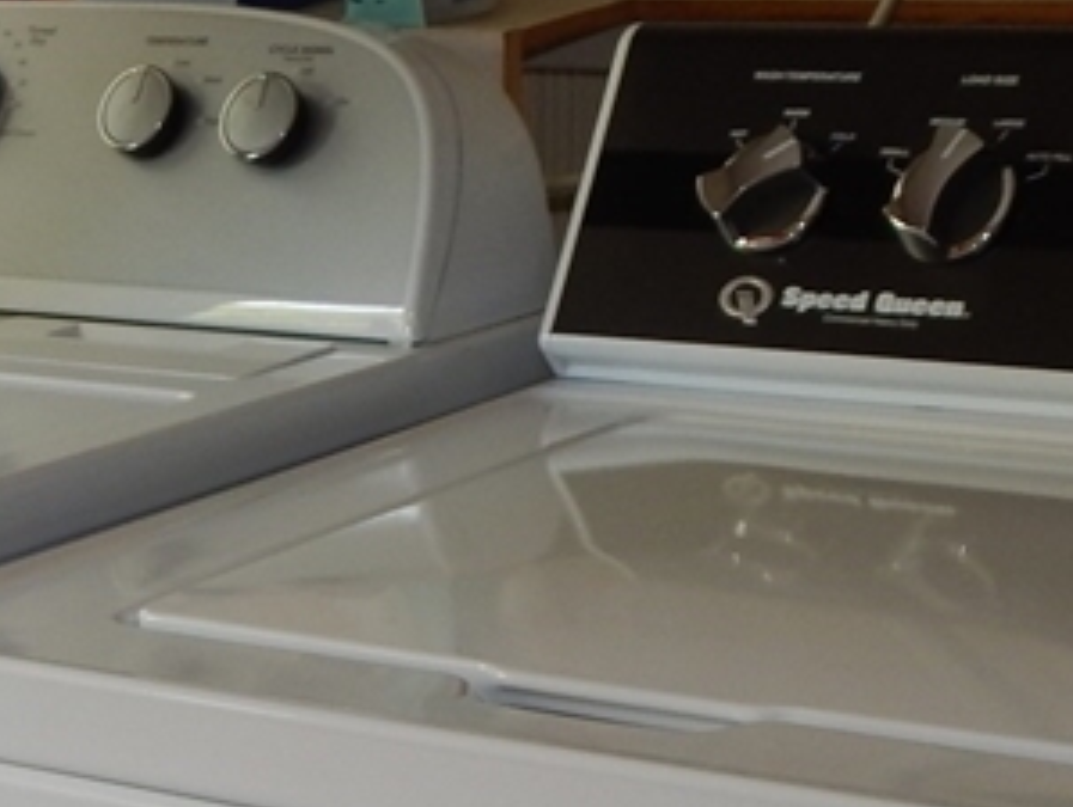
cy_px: 933
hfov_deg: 18.1
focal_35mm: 106
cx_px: 11
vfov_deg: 13.6
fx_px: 3290
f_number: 3.2
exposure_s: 1/30
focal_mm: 5.6
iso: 125
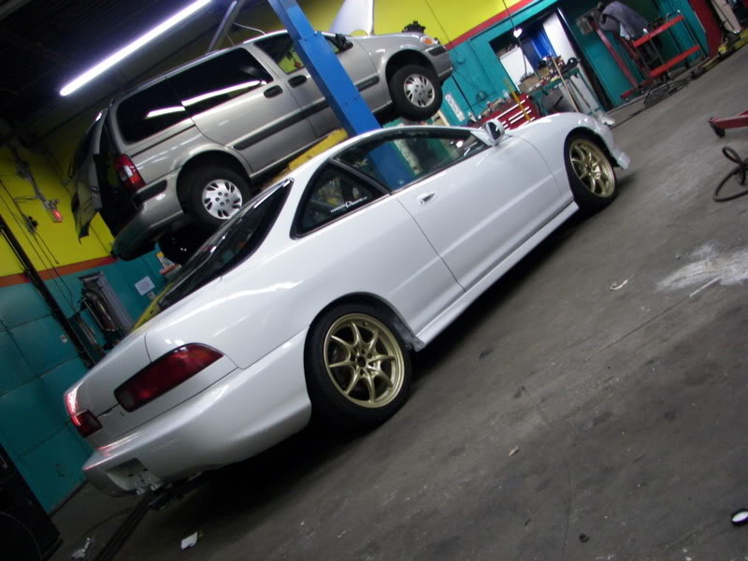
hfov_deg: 51.4
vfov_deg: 39.7
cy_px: 280
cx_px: 374
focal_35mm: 36
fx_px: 778
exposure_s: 1/10
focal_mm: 6
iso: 125
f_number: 2.8
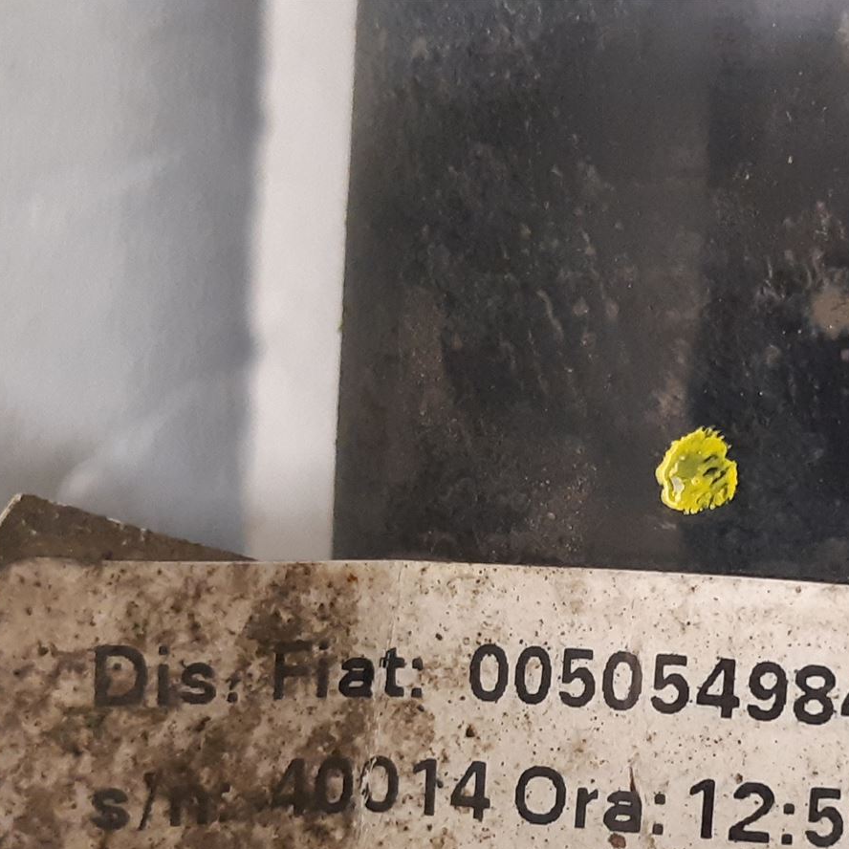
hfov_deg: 31.7
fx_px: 1471
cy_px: 730
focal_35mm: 53
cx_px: 618
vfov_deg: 31.0
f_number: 1.7
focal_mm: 3.93
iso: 250
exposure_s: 1/25
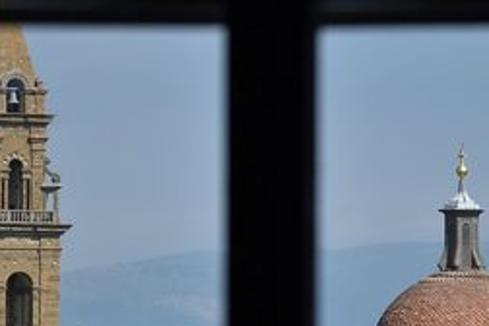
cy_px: 184
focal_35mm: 286
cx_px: 301
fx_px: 3885
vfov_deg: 4.8
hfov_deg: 7.2
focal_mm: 120
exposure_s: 1/4000
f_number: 4
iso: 280
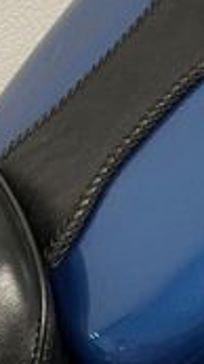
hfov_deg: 11.2
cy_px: -6
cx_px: 273
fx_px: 1012
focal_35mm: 105
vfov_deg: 19.7
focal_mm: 5.1
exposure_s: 1/50
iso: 80
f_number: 1.6
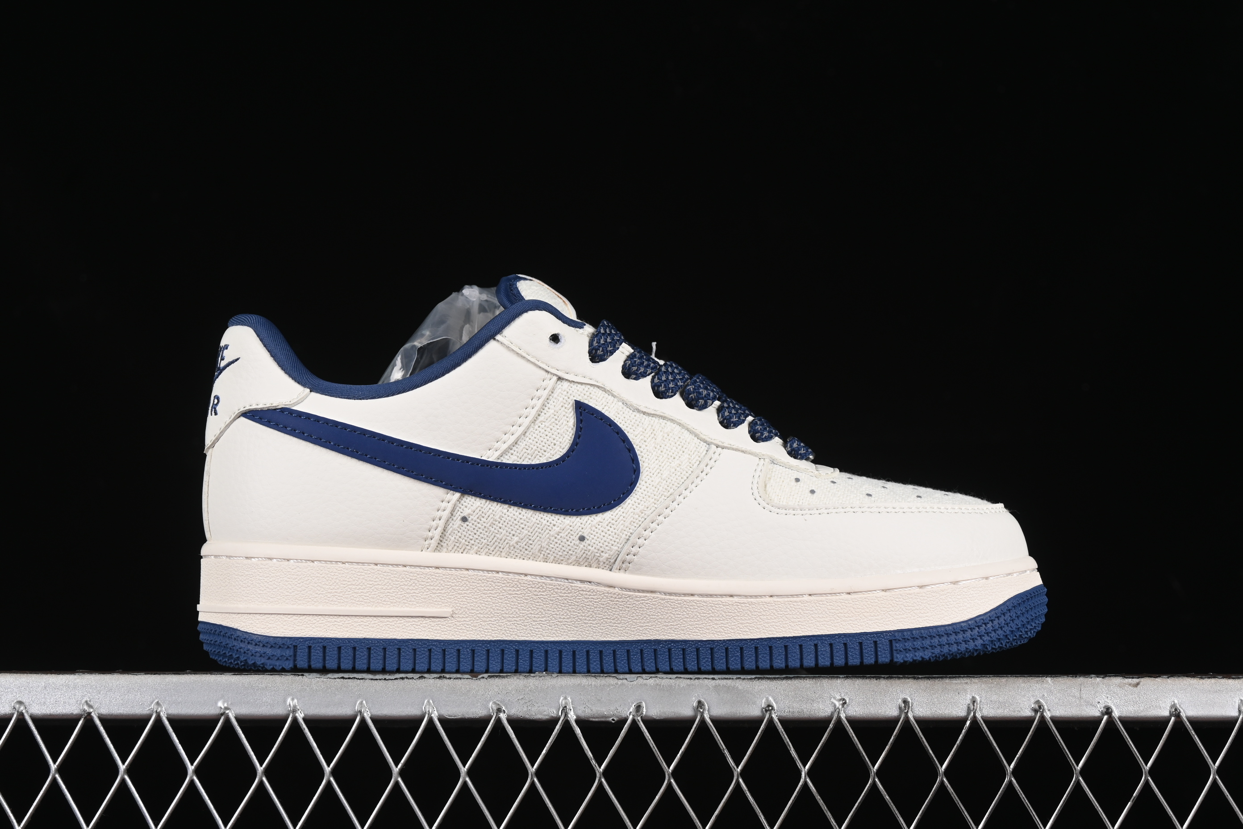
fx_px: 2589
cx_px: 622
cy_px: 414
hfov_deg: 27.0
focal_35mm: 75
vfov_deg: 18.2
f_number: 8
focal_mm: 50
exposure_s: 1/80
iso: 160
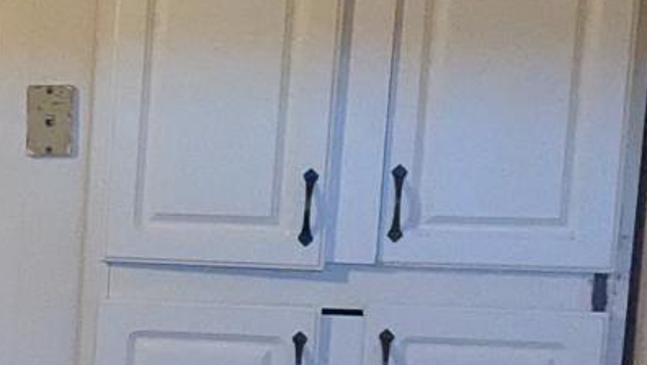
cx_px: -590
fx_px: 2317
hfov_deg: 13.8
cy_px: 426
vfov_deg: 8.9
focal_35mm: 135
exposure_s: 1/120
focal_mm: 6.81
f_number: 1.85
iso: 525
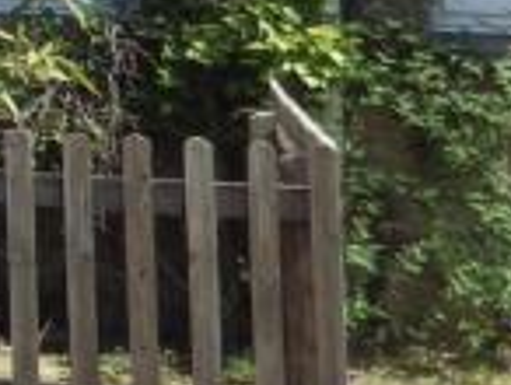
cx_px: -1032
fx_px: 2277
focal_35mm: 154
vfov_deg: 9.1
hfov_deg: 9.7
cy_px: -354
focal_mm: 4
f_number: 3.1
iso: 100
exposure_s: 1/800
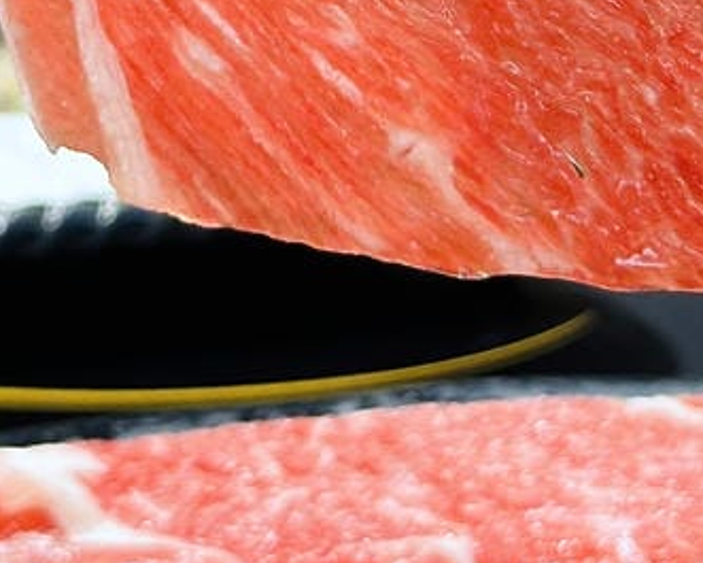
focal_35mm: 170
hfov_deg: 11.3
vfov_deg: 8.9
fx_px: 3538
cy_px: -257
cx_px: 491
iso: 200
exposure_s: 1/60
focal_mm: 6.86
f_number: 1.78
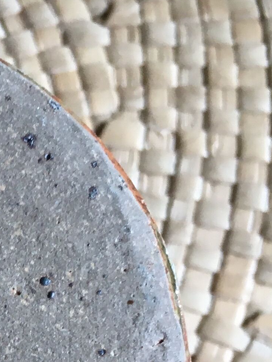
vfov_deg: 15.8
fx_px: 1257
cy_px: 442
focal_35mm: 120
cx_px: -204
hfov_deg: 11.5
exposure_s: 1/33
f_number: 2.2
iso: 32
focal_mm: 4.15
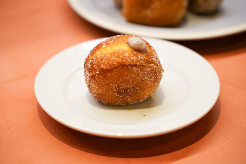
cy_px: 82
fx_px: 513
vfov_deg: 18.2
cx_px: 123
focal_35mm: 75
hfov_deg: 27.0
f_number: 4
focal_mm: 75
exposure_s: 1/80
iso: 320
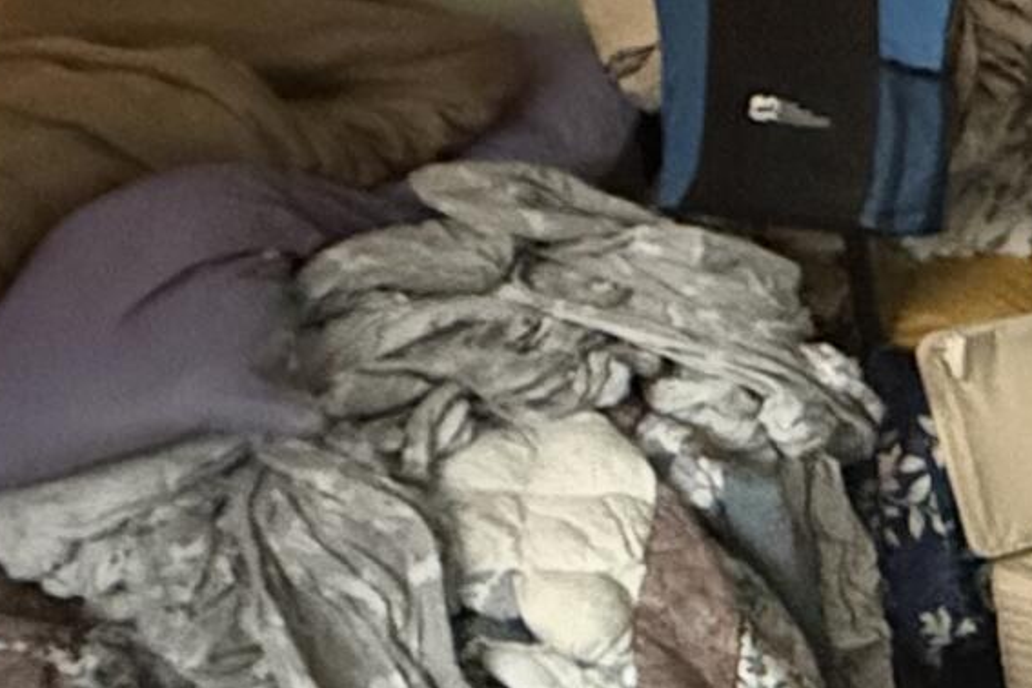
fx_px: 2207
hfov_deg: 15.7
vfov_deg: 17.7
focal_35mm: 77
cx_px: 2386
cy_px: 268
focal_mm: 2.22
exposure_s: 1/40
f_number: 2.2
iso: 1600
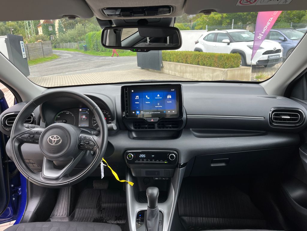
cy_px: 116
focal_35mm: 26
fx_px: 231
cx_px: 154
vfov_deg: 53.1
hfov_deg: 67.3
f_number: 1.6
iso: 50
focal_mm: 5.1
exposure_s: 1/121
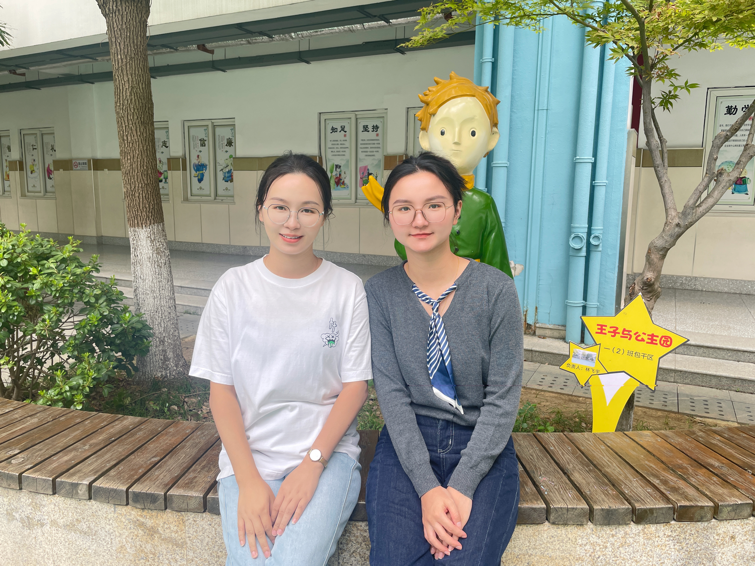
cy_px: 283
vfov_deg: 53.1
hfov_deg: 67.3
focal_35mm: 26
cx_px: 378
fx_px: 567
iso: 32
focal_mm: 4.2
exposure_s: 1/121
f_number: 1.6
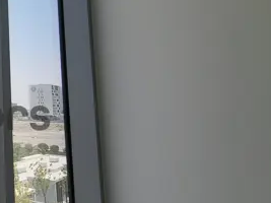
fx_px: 305
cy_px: 59
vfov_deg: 36.2
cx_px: -105
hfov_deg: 32.0
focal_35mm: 39
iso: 32
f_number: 2.2
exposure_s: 1/388
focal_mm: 1.74
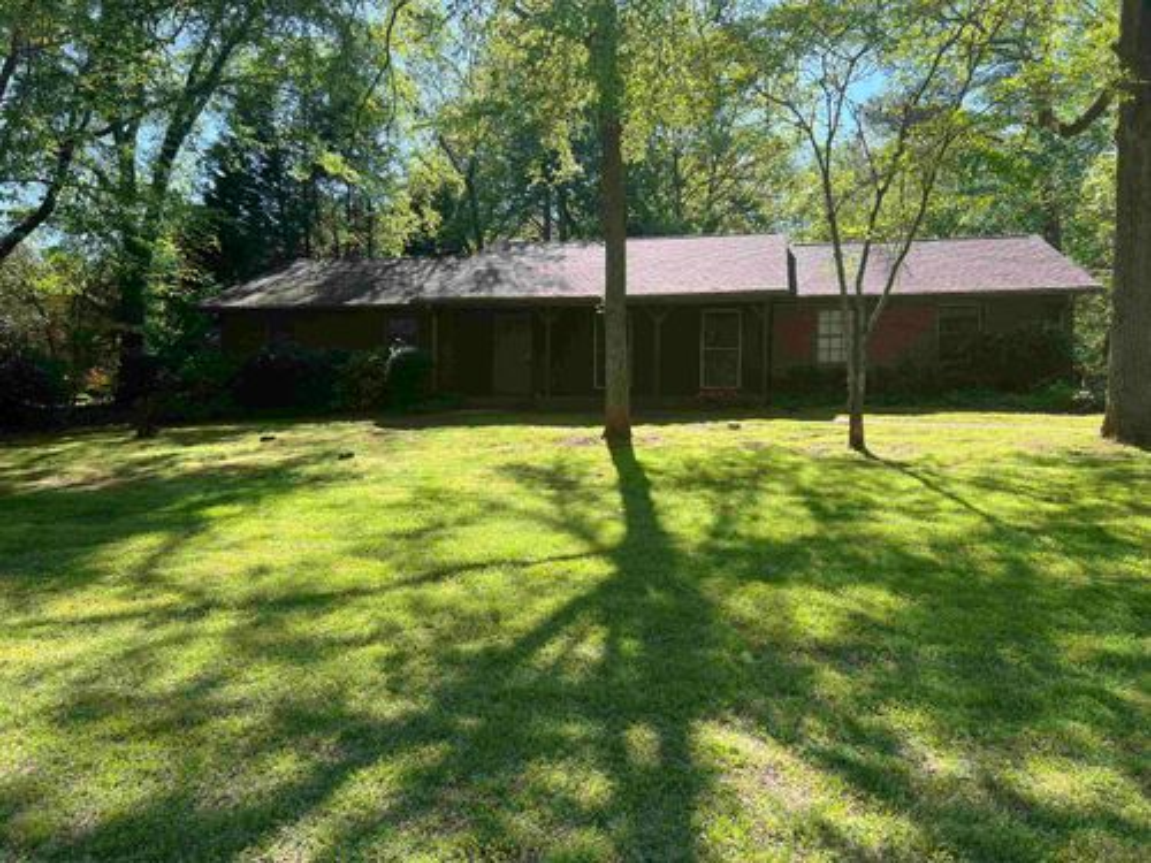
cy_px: 432
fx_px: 865
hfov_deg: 67.3
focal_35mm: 26
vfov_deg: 53.1
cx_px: 576
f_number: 1.5
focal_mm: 5.7
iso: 50
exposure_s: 1/1029
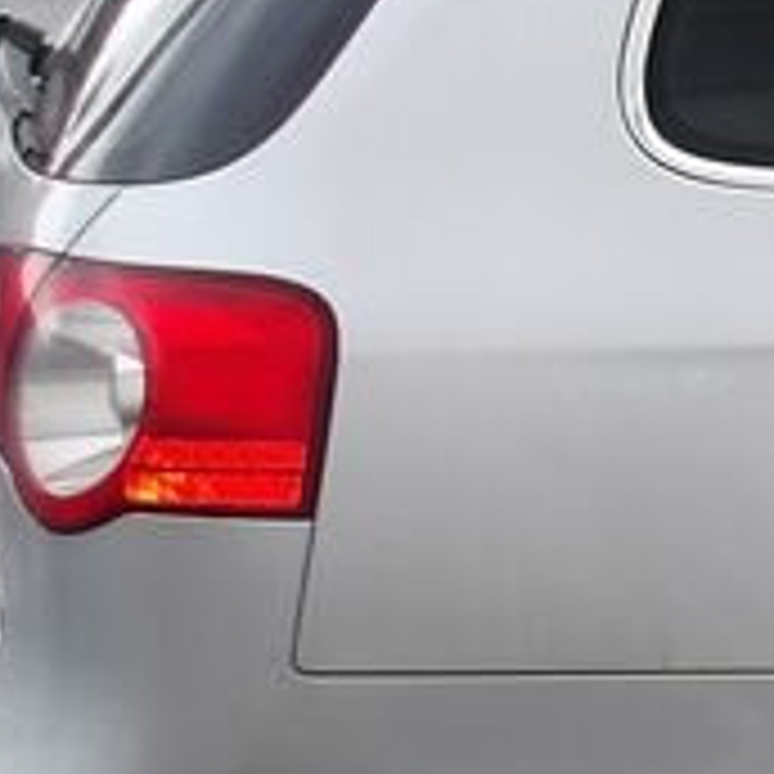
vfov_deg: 12.3
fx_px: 3592
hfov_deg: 10.5
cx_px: 1886
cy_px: 400
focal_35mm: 142
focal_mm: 4.9
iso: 100
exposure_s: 1/138
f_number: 3
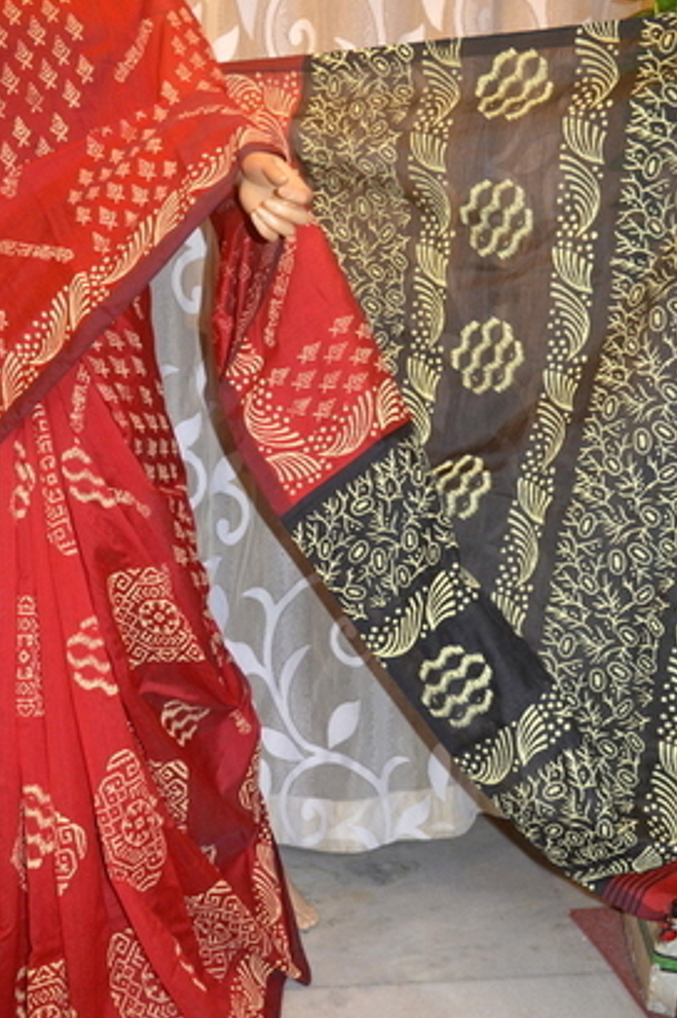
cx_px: 301
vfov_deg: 57.2
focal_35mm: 33
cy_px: 543
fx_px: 932
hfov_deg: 39.9
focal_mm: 18
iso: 1600
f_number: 3.5
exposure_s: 1/30
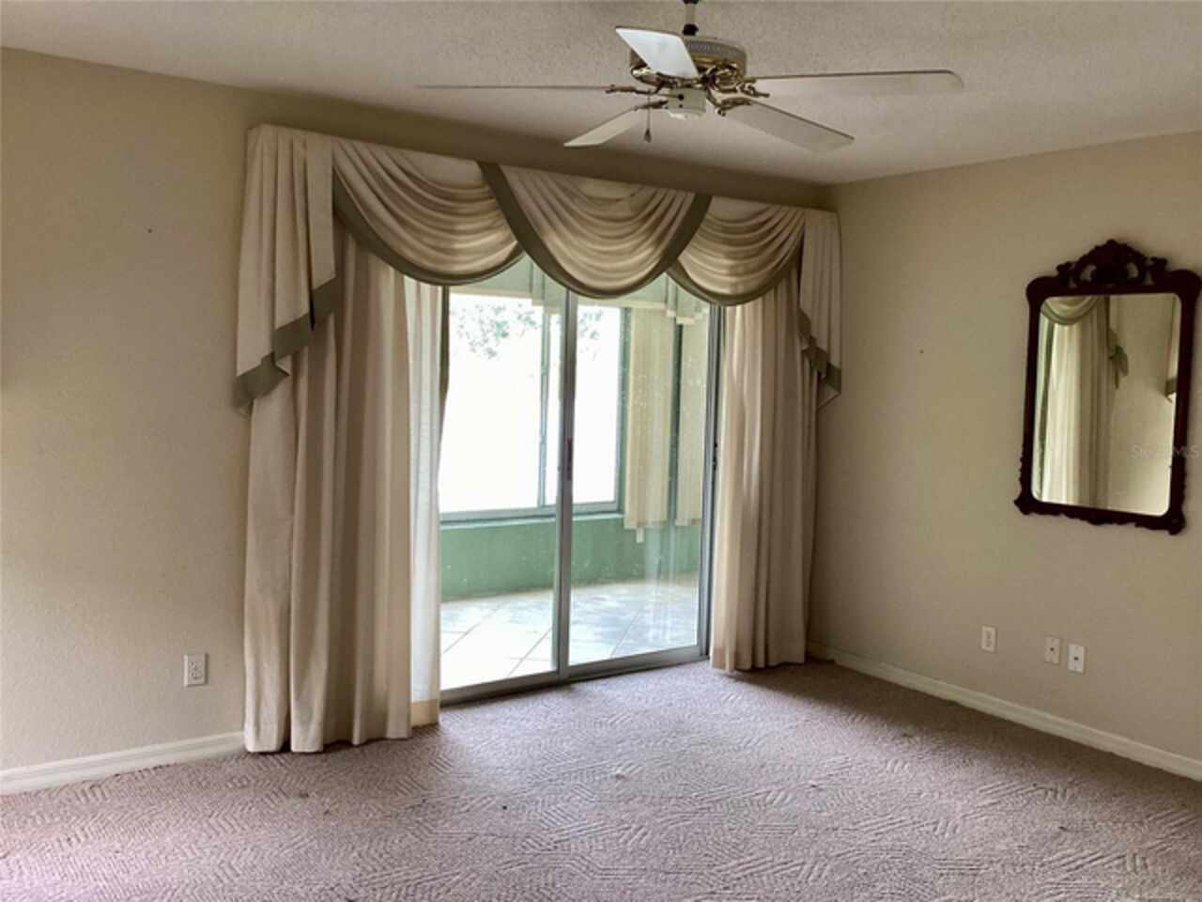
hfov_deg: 58.4
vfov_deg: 45.4
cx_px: 601
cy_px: 451
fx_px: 1076
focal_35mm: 31
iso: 100
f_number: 2.4
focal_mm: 3.3
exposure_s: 1/60
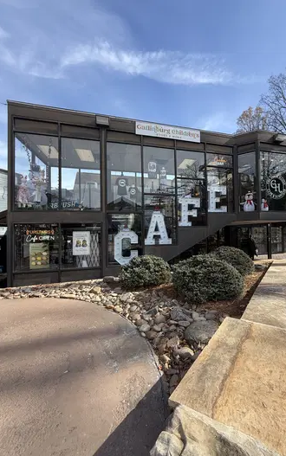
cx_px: 171
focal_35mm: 15
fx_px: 187
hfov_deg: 74.1
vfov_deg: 101.4
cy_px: 230
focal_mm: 2.22
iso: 50
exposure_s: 1/559
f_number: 2.2
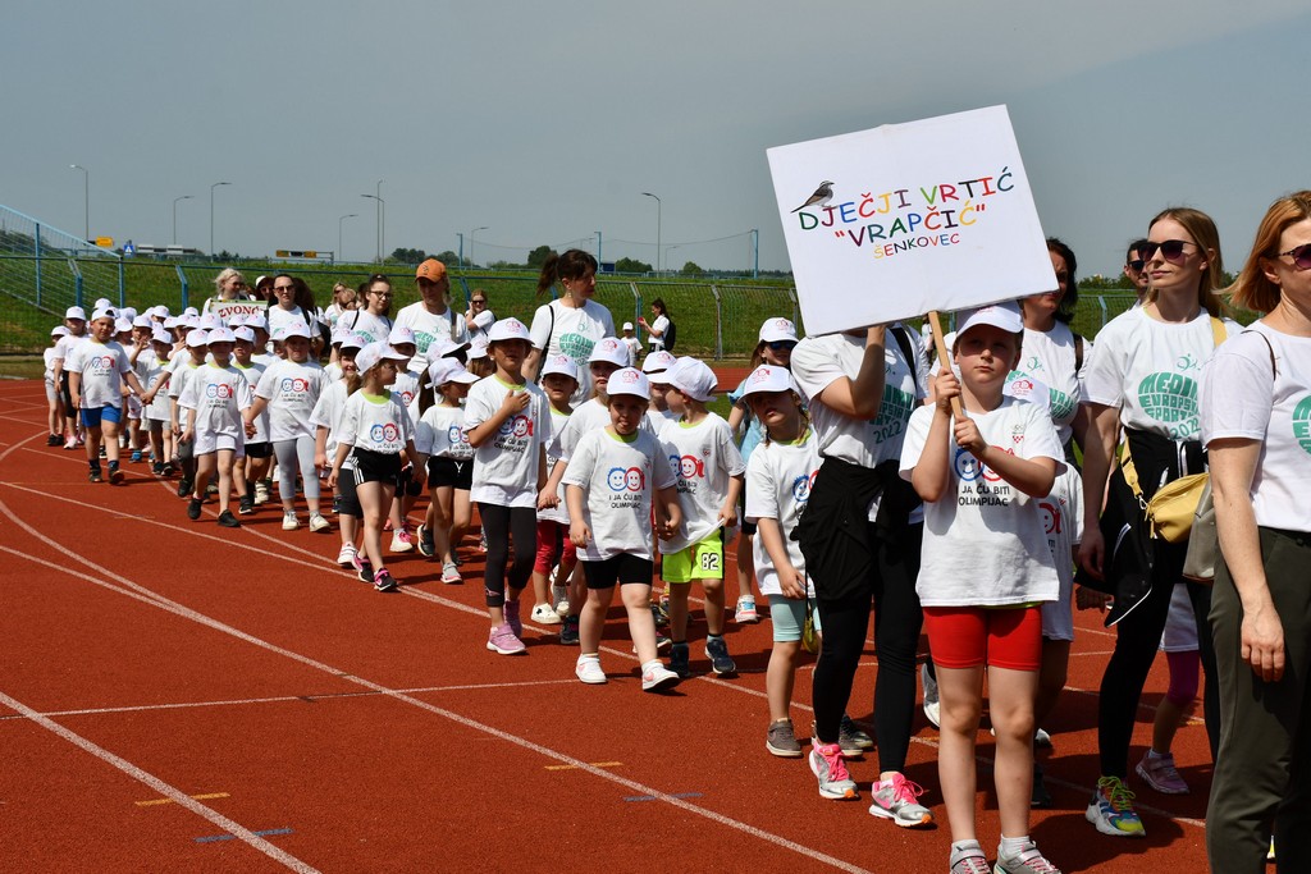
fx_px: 2294
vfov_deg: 21.6
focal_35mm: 63
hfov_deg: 31.9
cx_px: 656
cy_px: 437
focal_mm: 42
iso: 100
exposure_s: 1/400
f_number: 10
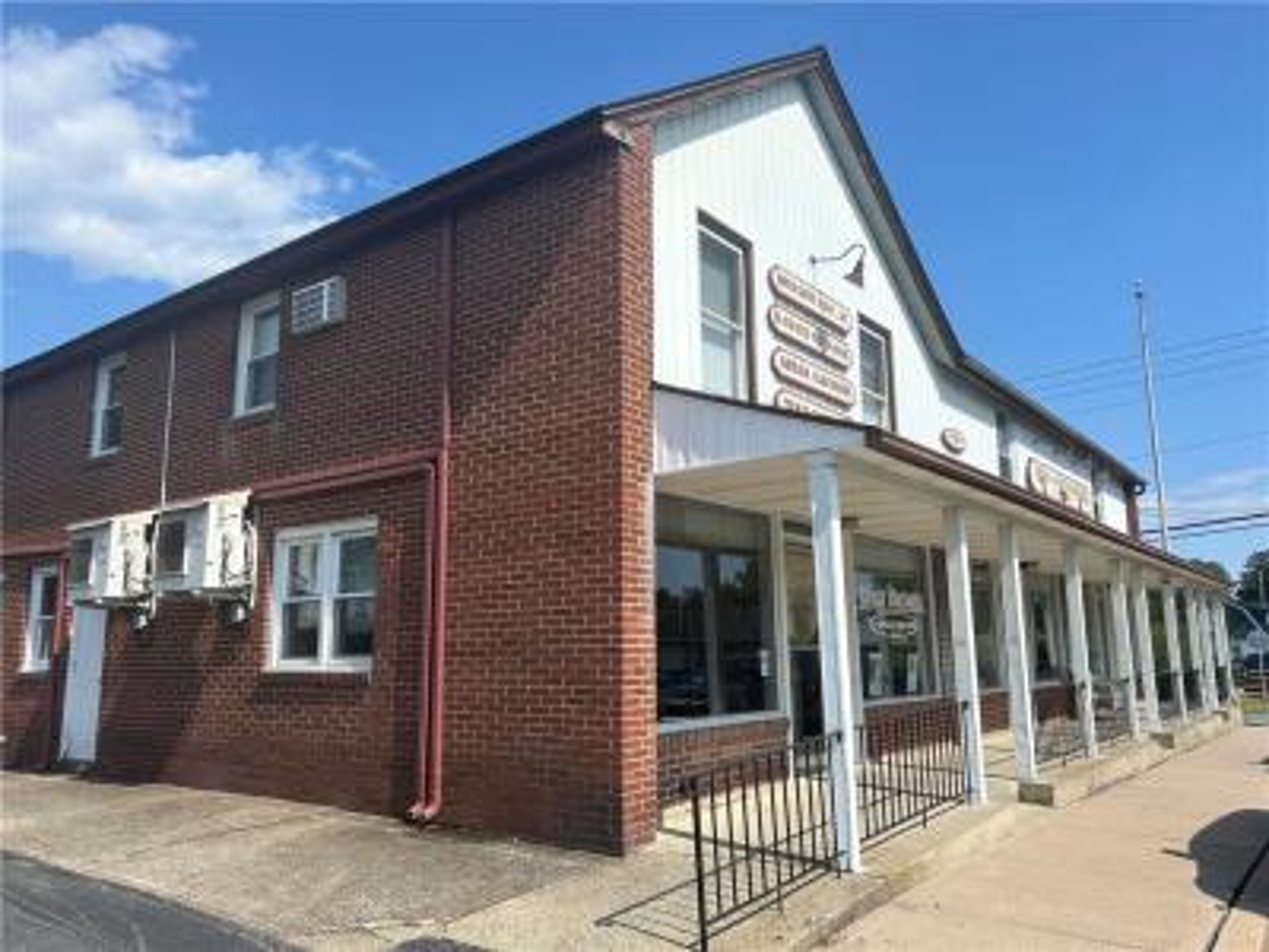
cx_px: 634
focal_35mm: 26
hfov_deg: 67.3
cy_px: 476
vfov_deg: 53.1
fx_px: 953
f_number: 1.5
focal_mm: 5.7
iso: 50
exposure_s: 1/4115
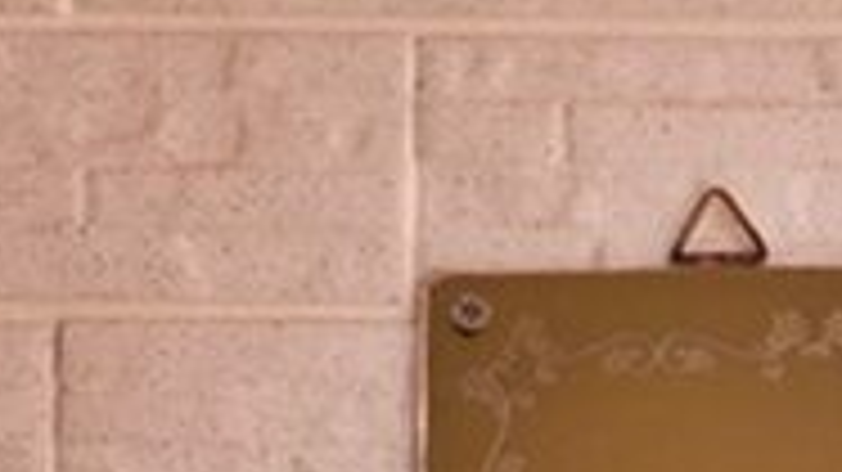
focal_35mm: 186
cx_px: 1481
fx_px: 4151
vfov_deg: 6.2
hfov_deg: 10.9
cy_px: 1124
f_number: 6.3
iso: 1250
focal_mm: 26
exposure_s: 1/400
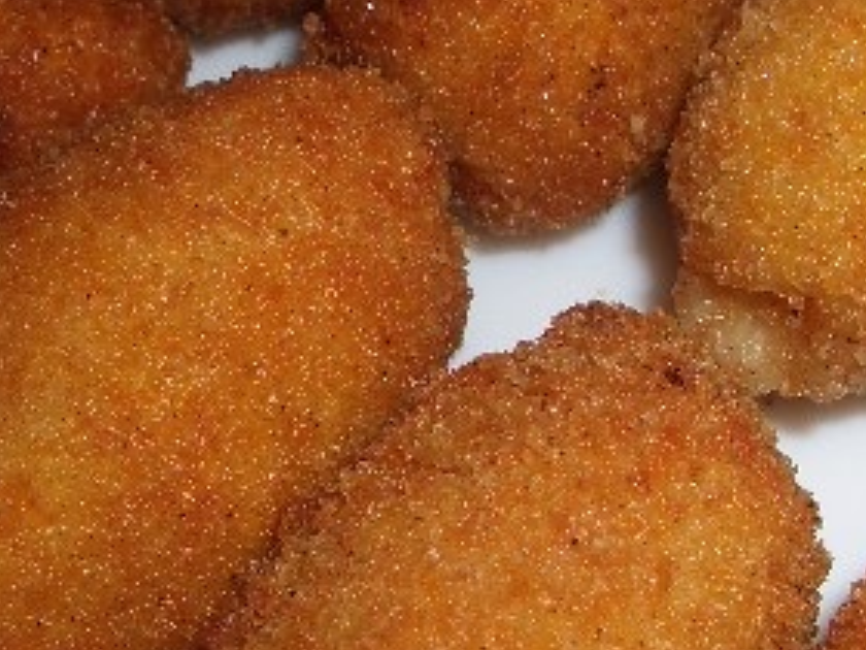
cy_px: 477
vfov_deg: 18.3
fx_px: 2001
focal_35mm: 80
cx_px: 529
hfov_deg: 24.4
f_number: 4.3
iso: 80
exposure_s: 1/60
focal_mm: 5.8
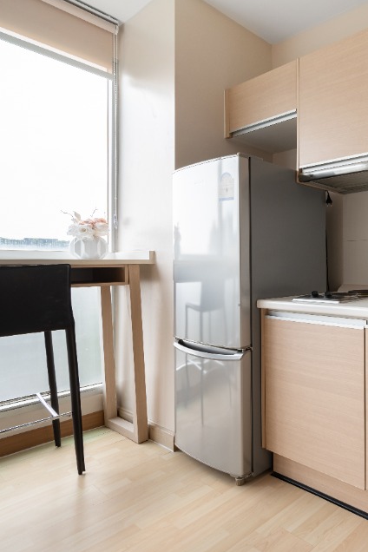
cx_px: 406
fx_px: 337
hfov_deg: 43.8
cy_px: 274
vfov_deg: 78.6
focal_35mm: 22
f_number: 8
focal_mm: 14
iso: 200
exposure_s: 1/320
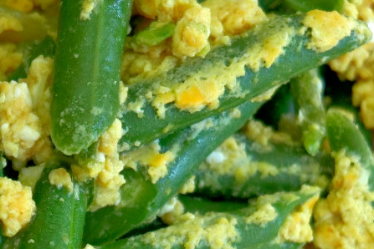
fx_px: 2680
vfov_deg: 5.3
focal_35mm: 258
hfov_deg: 7.9
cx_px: -115
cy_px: 221
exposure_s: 1/80
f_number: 5.6
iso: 2000
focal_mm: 60
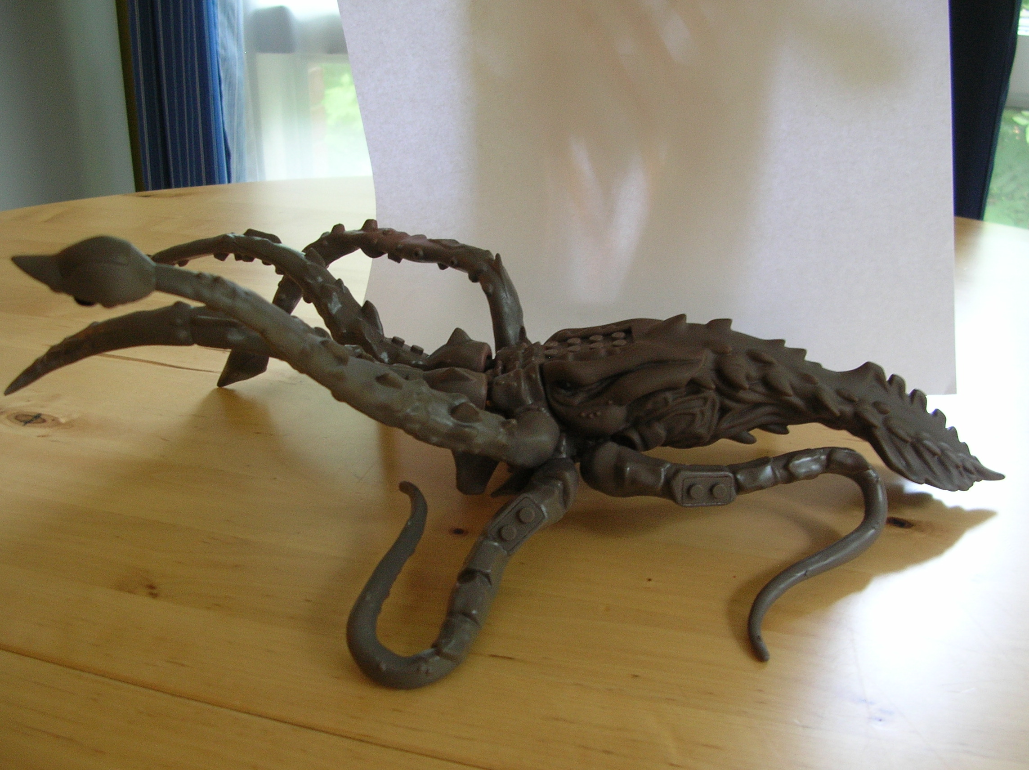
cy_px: 385
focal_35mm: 35
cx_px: 514
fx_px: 1040
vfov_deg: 40.6
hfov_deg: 52.7
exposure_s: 1/5.8
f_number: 2.8
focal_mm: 5.8
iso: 85
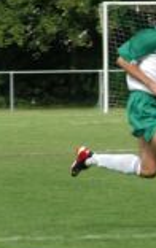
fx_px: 5307
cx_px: 310
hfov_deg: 1.7
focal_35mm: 783
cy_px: 149
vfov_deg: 2.7
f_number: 6.3
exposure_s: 1/640
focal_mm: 200
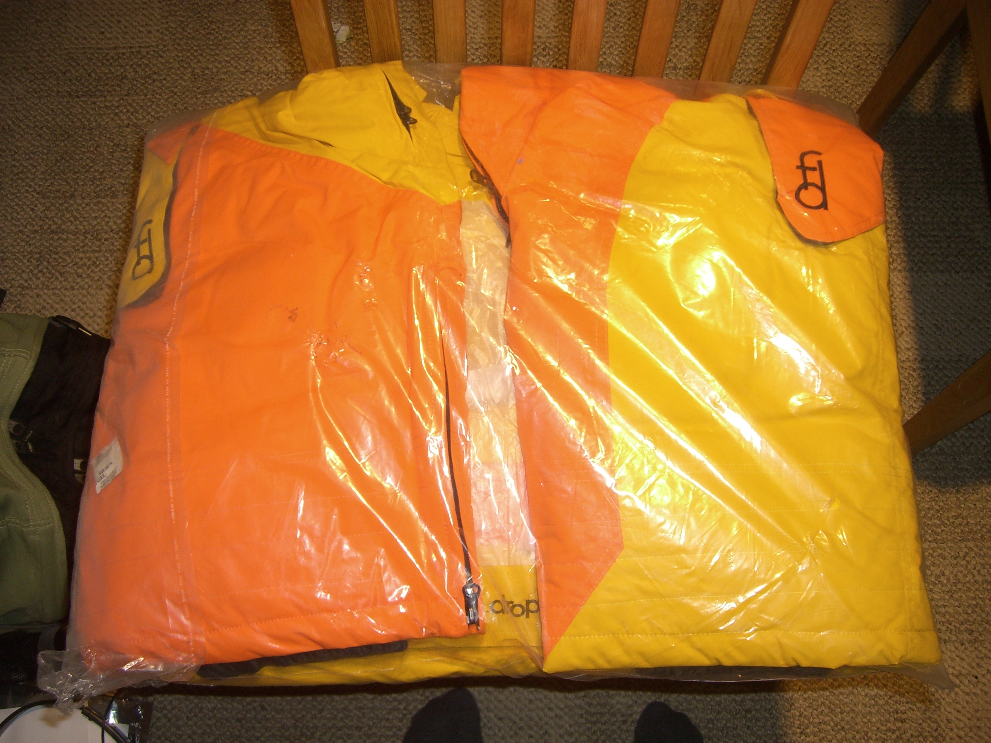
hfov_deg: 49.0
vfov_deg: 37.7
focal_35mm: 38
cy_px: 372
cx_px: 496
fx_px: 1088
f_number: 2.7
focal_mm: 6.2
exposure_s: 1/60
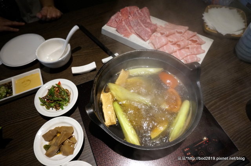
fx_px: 167
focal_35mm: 24
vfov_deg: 53.0
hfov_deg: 73.8
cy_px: 83
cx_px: 126
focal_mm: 16
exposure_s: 1/60
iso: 1000
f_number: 4
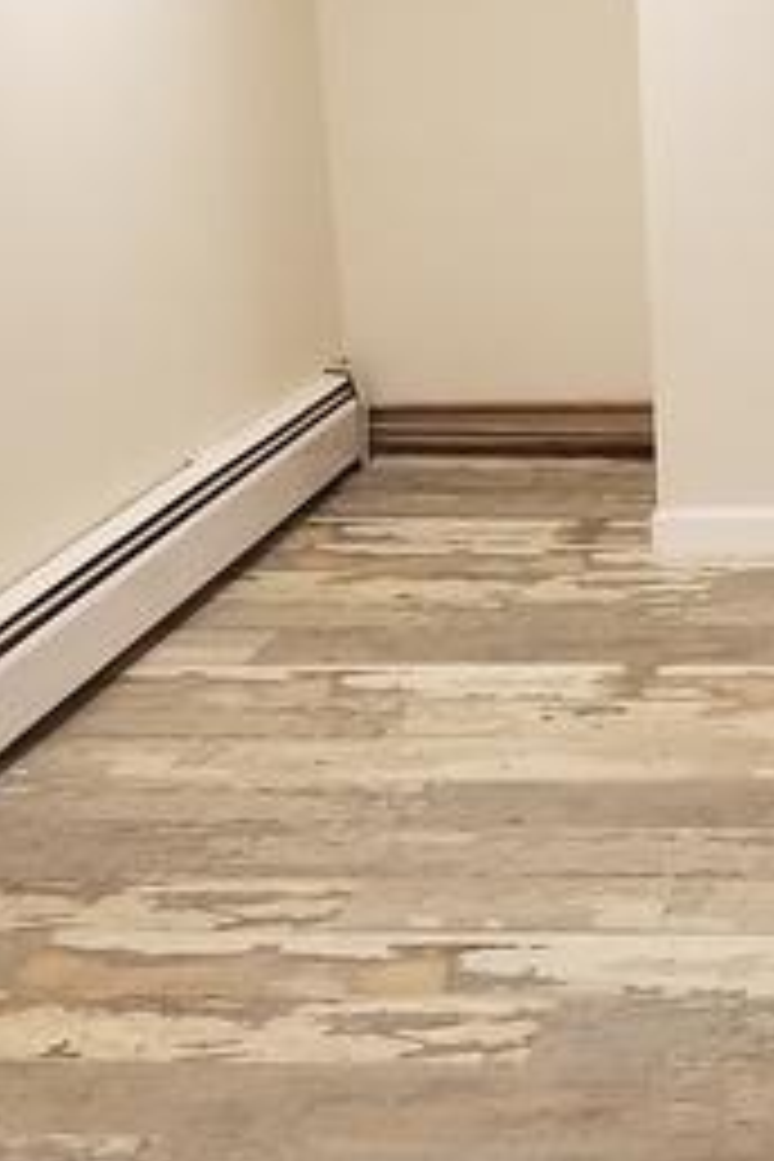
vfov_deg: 24.1
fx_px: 2709
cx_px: 1125
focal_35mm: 84
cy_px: 374
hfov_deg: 15.2
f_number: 1.7
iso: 160
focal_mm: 4.2
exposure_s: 1/30
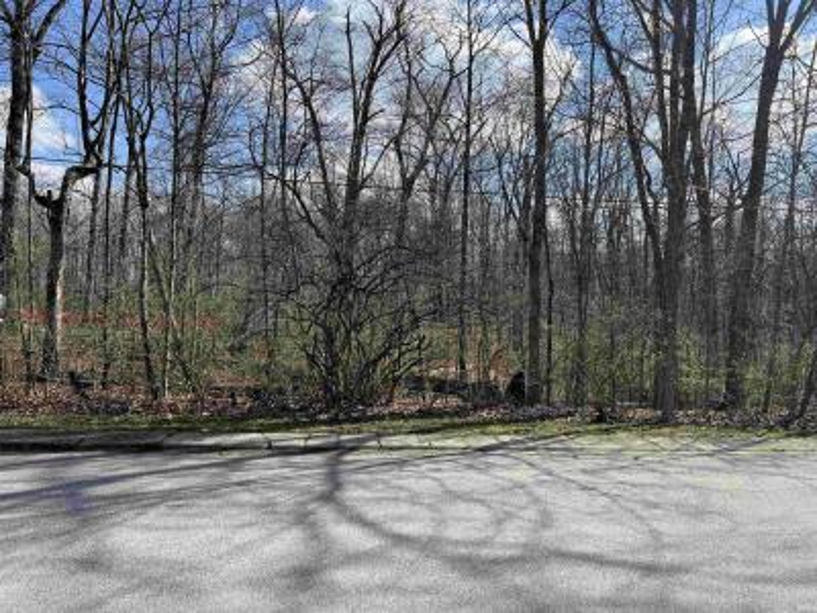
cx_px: 408
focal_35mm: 26
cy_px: 306
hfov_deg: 67.3
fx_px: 614
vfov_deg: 53.1
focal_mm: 5.7
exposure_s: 1/2513
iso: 50
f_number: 1.5
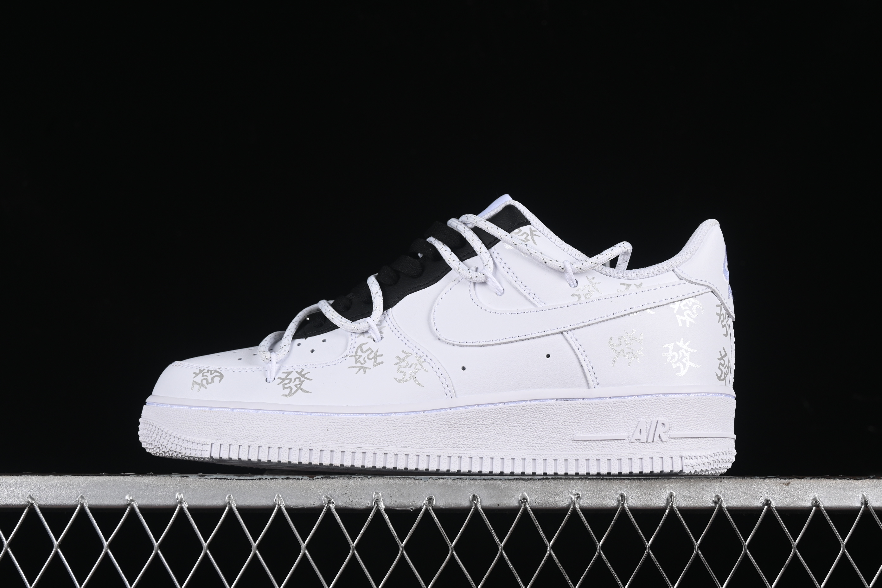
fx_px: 1837
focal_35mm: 75
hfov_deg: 27.0
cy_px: 294
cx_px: 441
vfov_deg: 18.2
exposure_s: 1/125
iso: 160
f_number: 8
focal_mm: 50
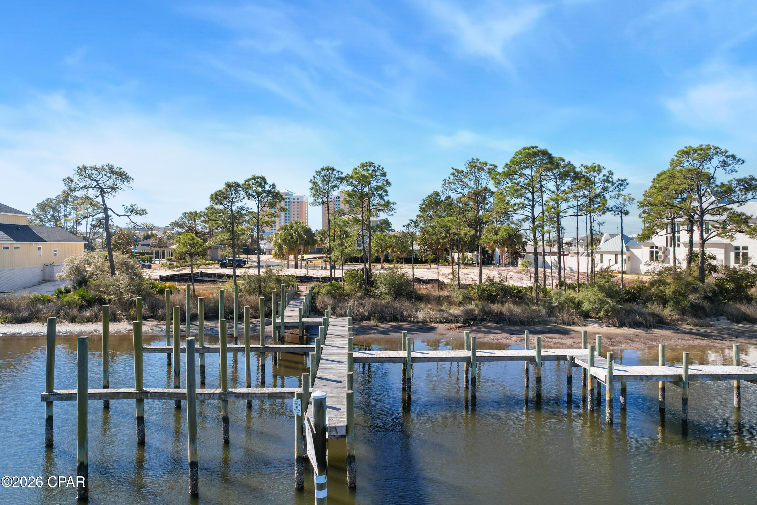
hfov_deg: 78.6
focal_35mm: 22
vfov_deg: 57.2
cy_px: 252
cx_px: 378
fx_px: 463
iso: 100
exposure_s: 1/1000
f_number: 2.8
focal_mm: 8.38
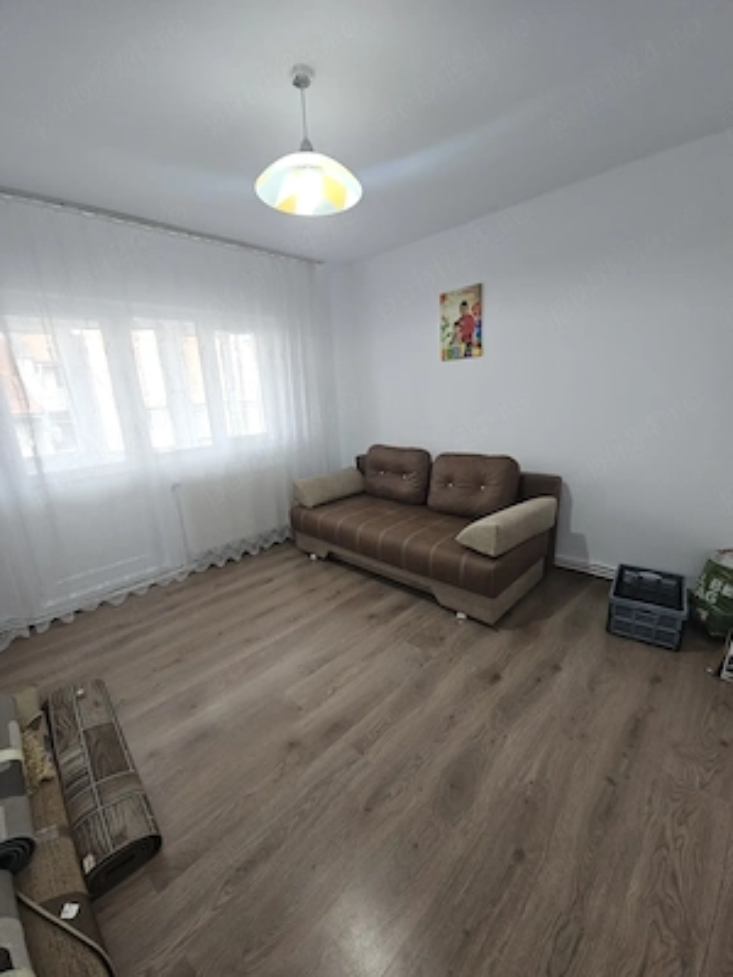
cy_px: 488
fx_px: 367
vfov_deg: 106.2
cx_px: 366
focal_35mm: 13
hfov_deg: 89.9
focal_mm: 2.2
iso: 100
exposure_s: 1/50
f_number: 2.2
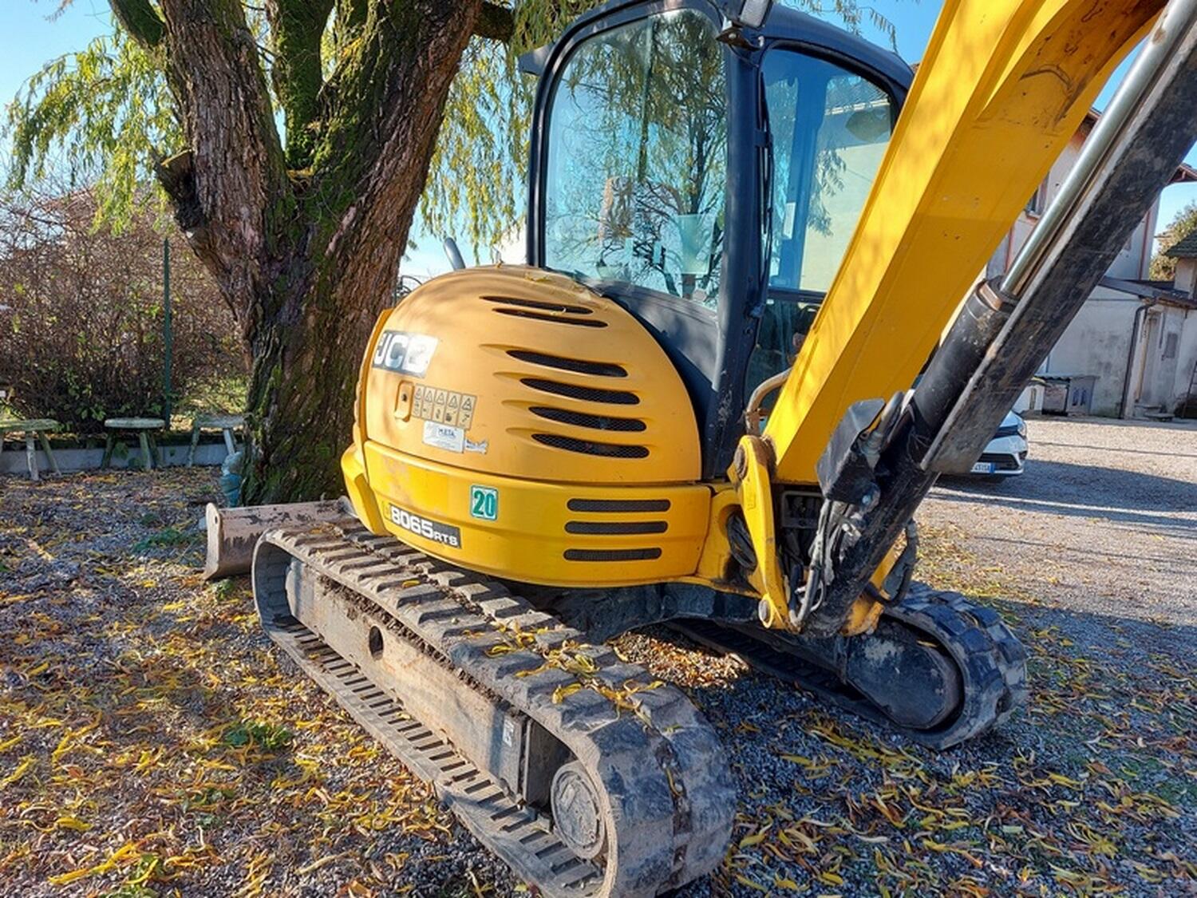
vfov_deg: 56.8
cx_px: 598
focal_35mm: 24
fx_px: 830
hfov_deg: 71.6
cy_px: 449
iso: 32
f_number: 1.8
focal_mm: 5.23
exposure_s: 1/305
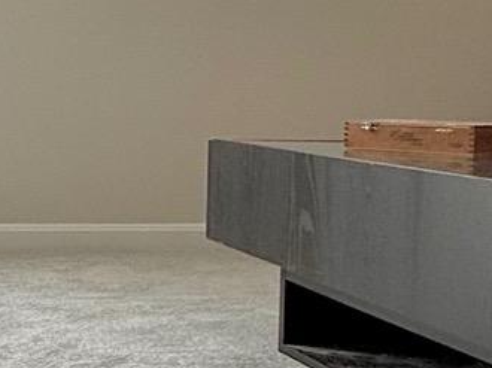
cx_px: -173
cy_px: 130
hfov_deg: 20.3
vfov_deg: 16.9
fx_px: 1236
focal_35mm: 87
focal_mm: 2.22
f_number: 2.2
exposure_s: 1/166
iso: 50
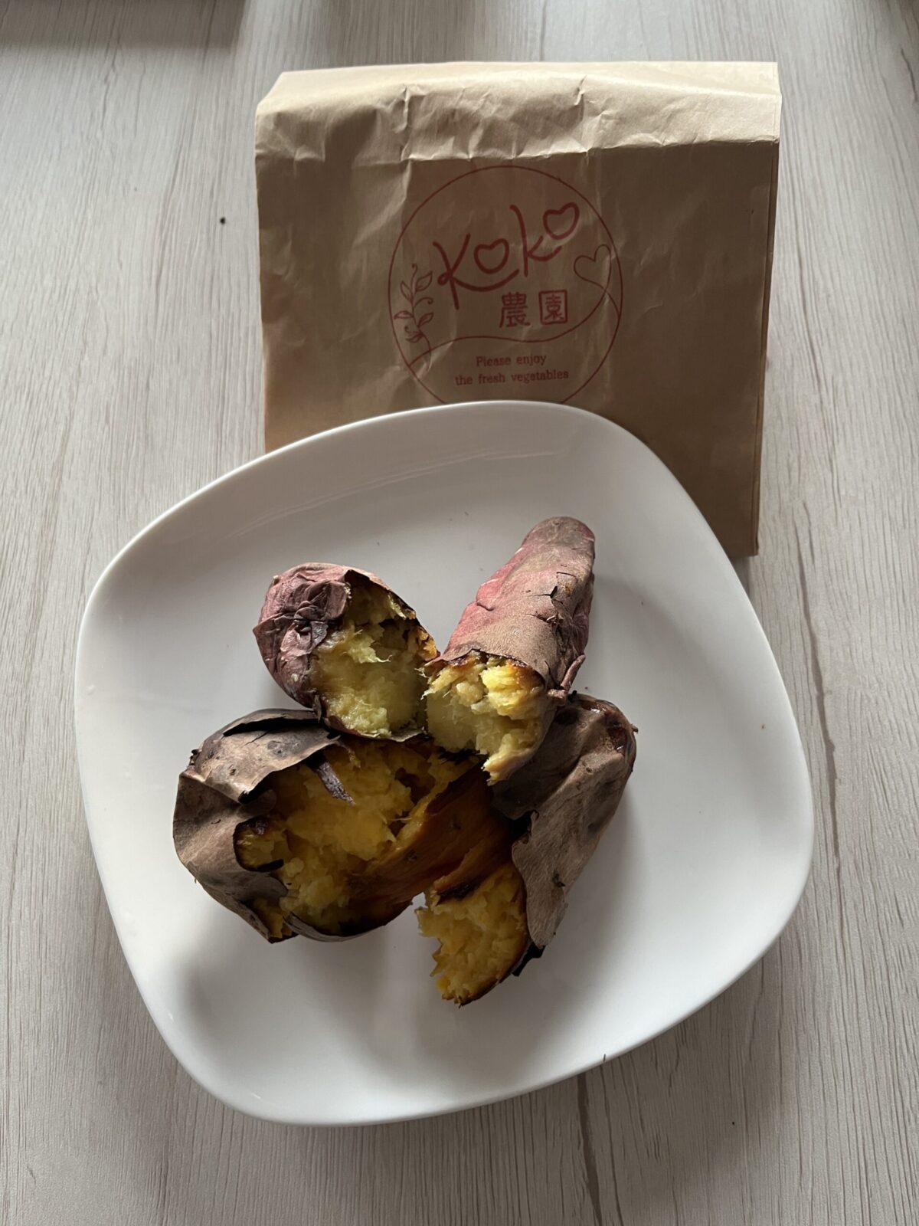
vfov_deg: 67.3
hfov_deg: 53.1
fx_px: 920
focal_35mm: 26
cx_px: 460
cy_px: 613
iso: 250
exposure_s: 1/60
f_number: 1.6
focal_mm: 5.1
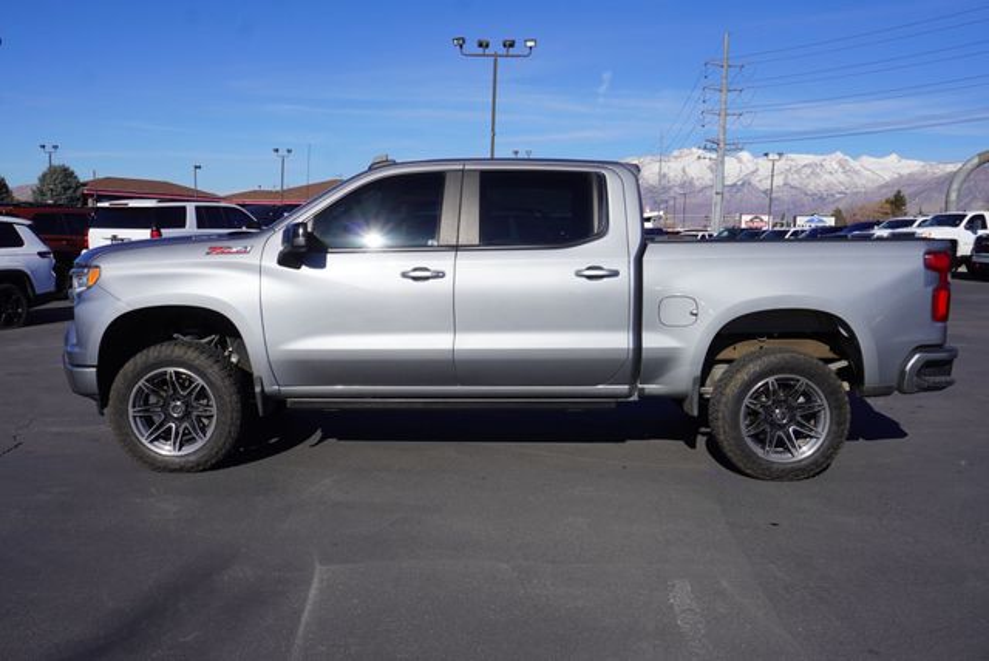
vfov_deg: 41.8
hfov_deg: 59.4
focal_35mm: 32
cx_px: 494
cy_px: 330
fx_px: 866
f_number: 10
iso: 100
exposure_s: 1/250
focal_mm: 21
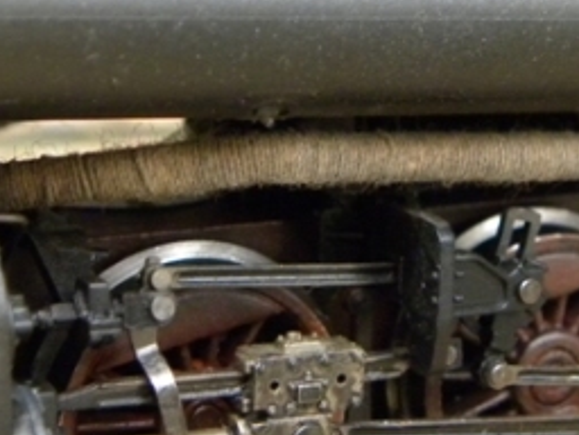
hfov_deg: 14.2
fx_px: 2325
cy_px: 69
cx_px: 380
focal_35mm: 139
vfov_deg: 10.6
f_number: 3.5
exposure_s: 1/56.3
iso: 400
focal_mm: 9.2
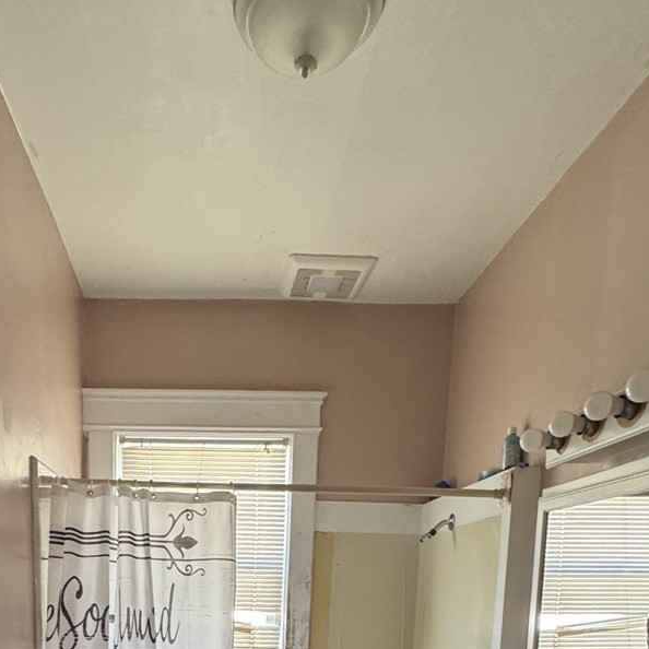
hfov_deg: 50.0
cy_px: 689
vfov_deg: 42.0
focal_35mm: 32
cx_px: 205
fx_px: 679
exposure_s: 1/60
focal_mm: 2.22
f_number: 2.2
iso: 400
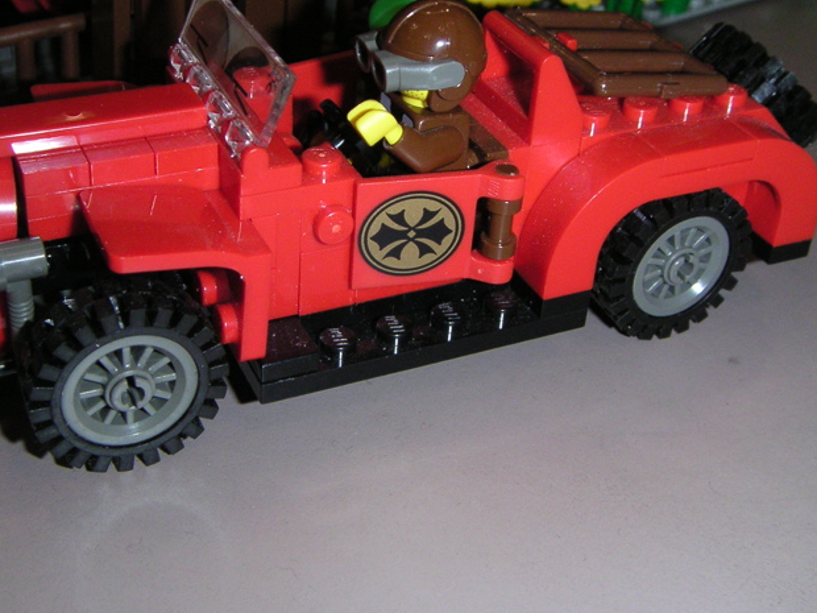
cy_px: 249
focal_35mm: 49
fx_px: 1156
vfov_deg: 29.6
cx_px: 323
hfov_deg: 38.7
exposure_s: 1/45
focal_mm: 6
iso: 160
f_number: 6.7
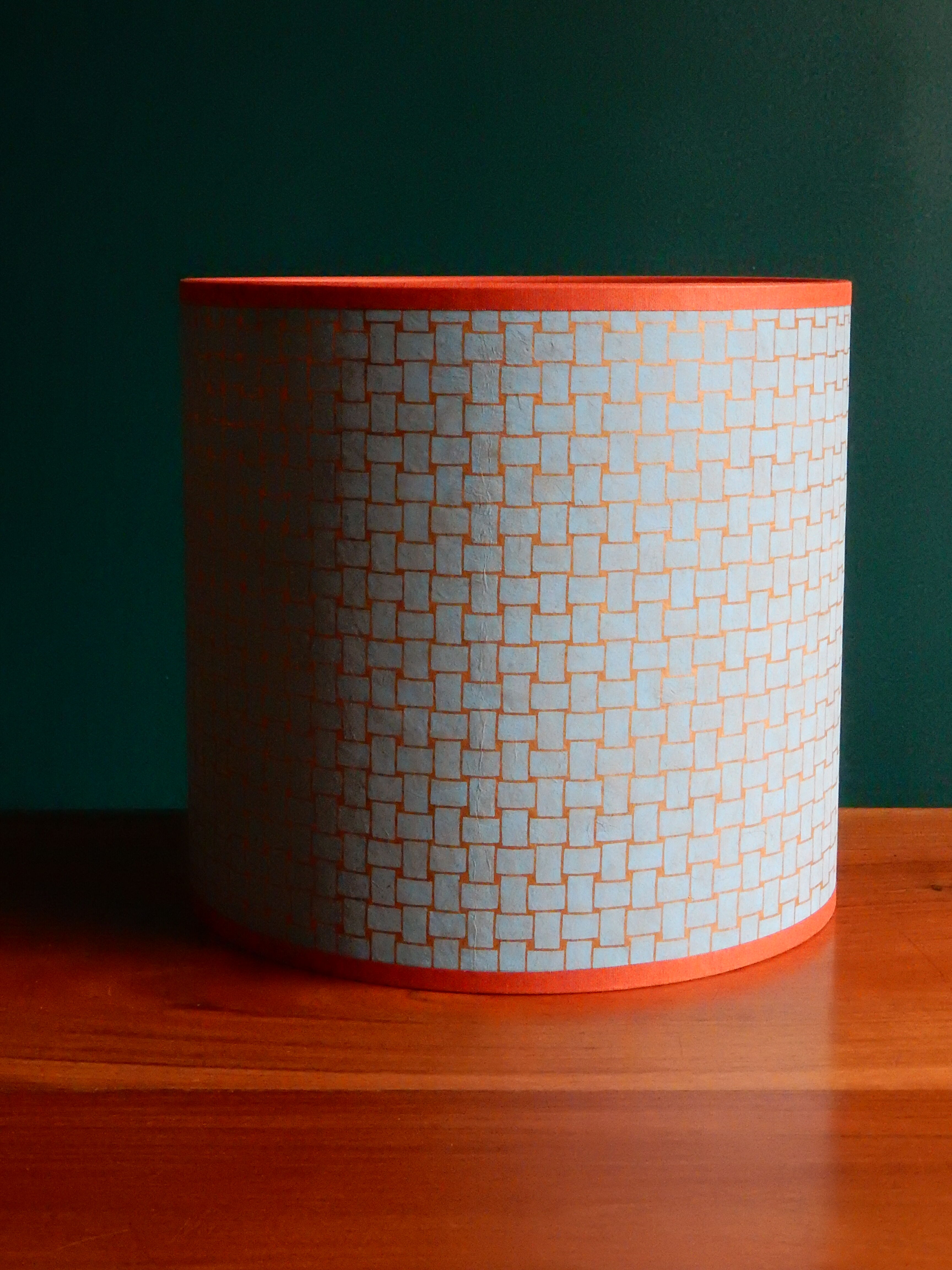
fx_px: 2200
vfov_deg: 32.2
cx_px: 476
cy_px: 635
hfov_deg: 24.4
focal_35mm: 60
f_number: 4.5
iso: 1600
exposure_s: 1/40
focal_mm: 10.7
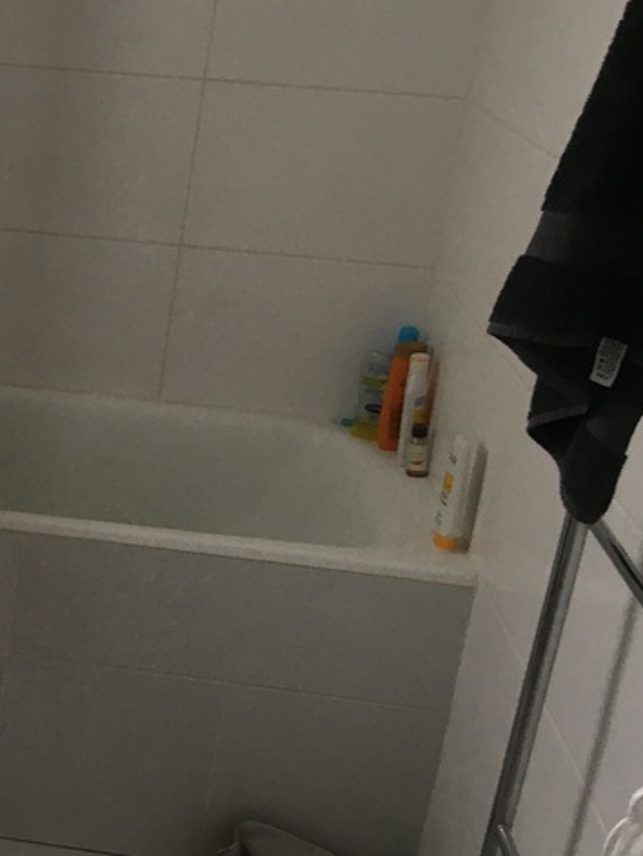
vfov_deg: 30.7
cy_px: 418
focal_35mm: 63
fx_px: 1558
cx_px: -178
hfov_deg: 21.3
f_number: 2.2
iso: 32
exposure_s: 1/33
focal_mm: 4.15
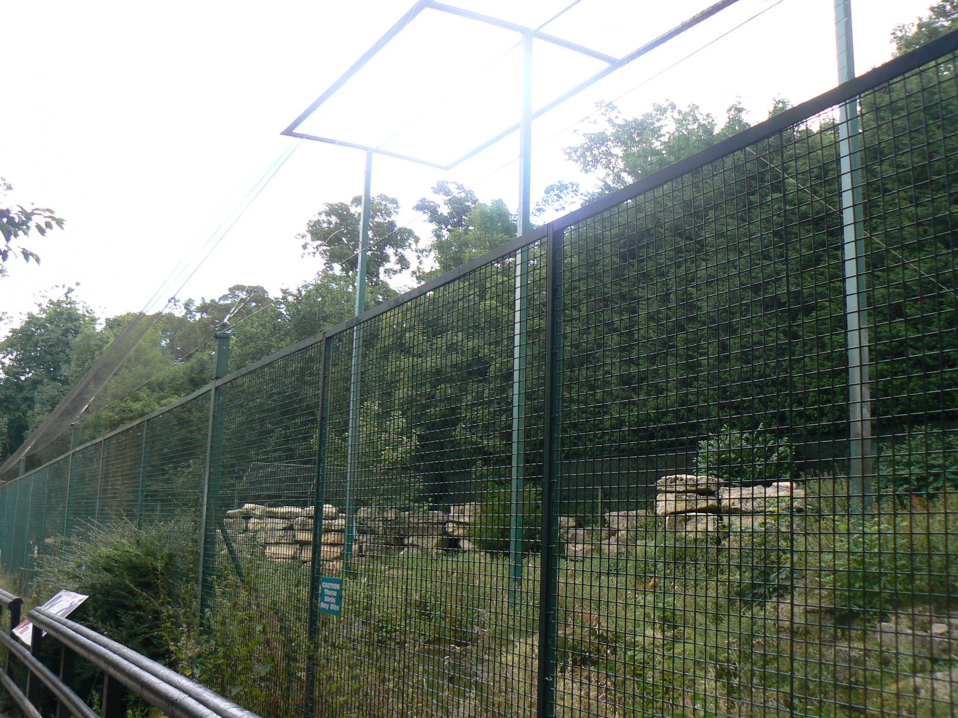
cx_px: 479
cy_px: 359
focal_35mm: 36
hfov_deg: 51.4
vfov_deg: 39.7
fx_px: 996
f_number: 4
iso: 80
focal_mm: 6
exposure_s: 1/80
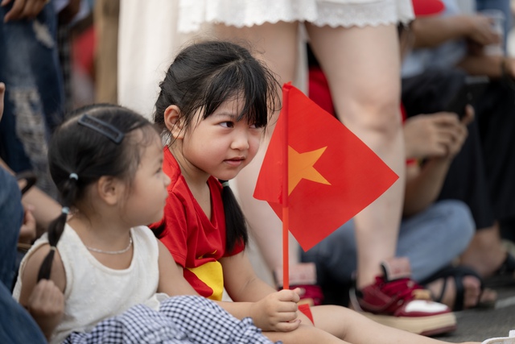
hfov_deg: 13.7
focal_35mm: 150
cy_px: 172
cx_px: 258
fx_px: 2146
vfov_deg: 9.2
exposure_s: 1/1000
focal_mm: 150
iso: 250
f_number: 2.8
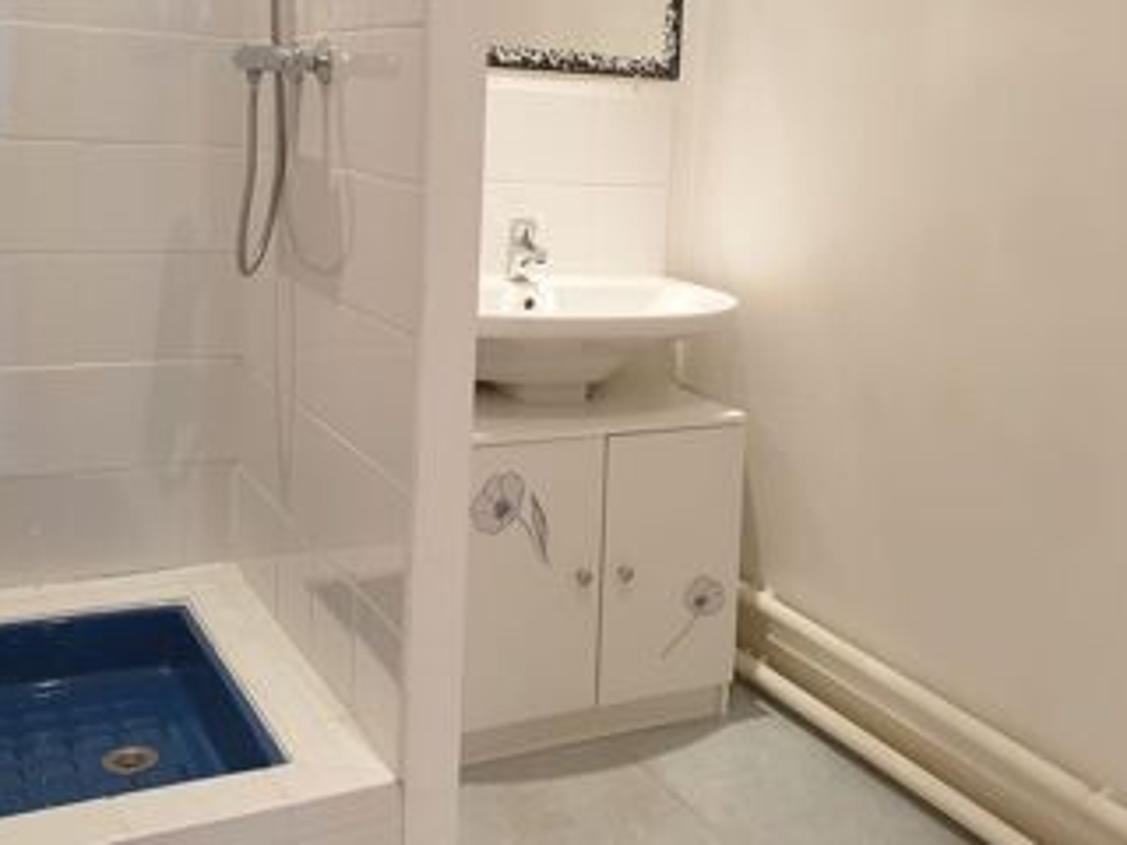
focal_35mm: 39
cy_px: 268
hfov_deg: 47.9
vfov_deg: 36.4
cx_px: 553
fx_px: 1270
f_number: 2.4
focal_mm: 4.3
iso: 250
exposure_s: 1/50
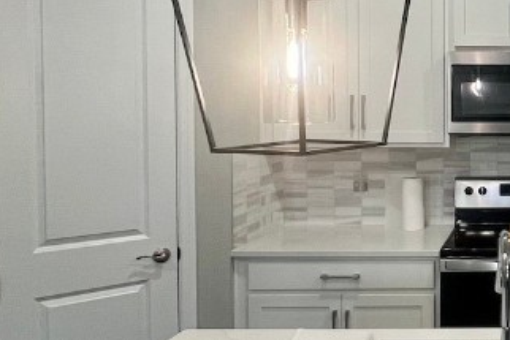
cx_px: 553
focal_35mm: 43
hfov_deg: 38.2
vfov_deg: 31.1
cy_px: 123
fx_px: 609
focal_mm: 1.57
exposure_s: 1/120
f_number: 1.8
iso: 160
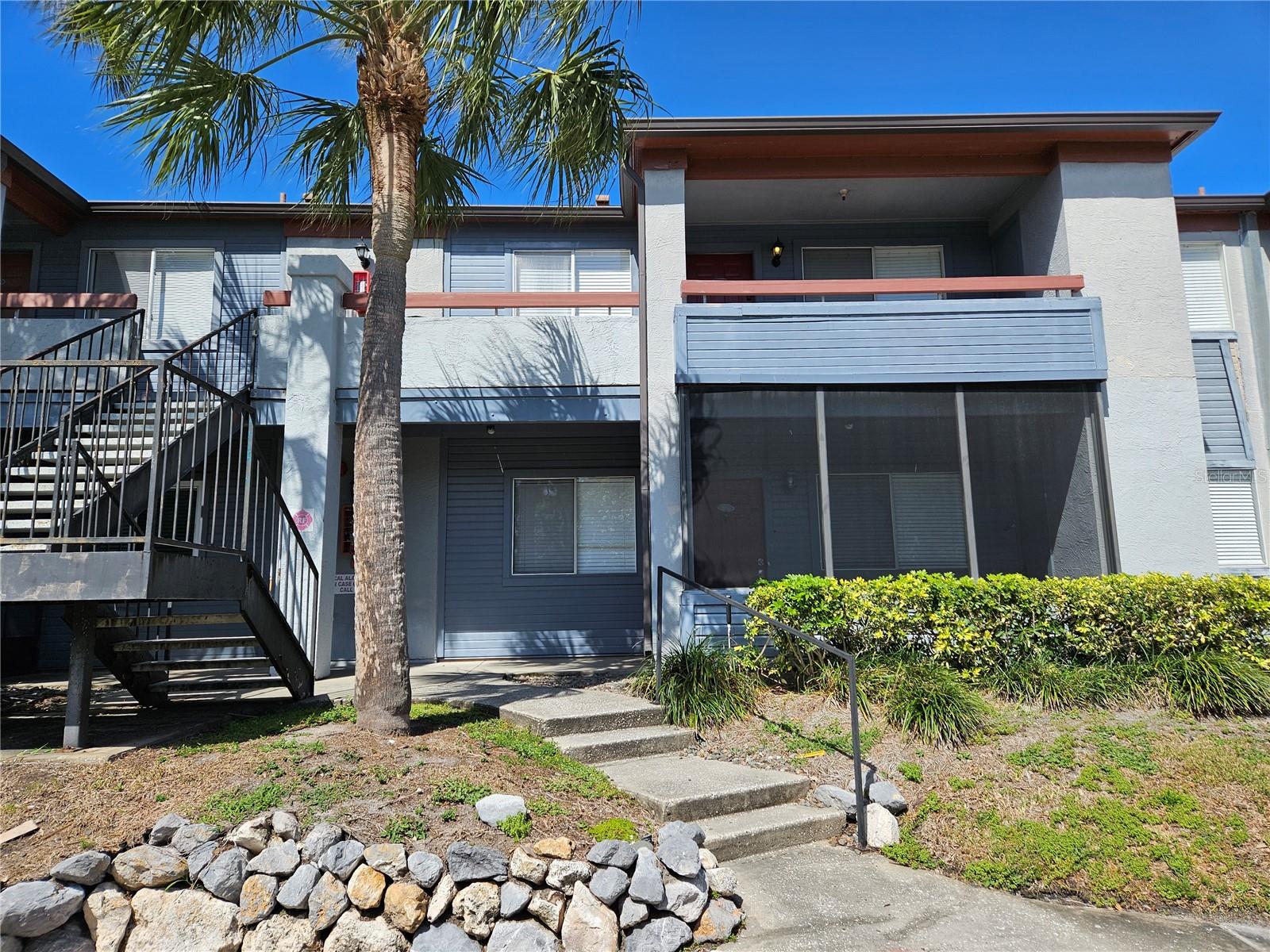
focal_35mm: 23
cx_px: 635
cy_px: 476
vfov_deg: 58.9
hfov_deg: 73.9
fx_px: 844
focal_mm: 5.4
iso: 25
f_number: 1.8
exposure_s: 1/1814
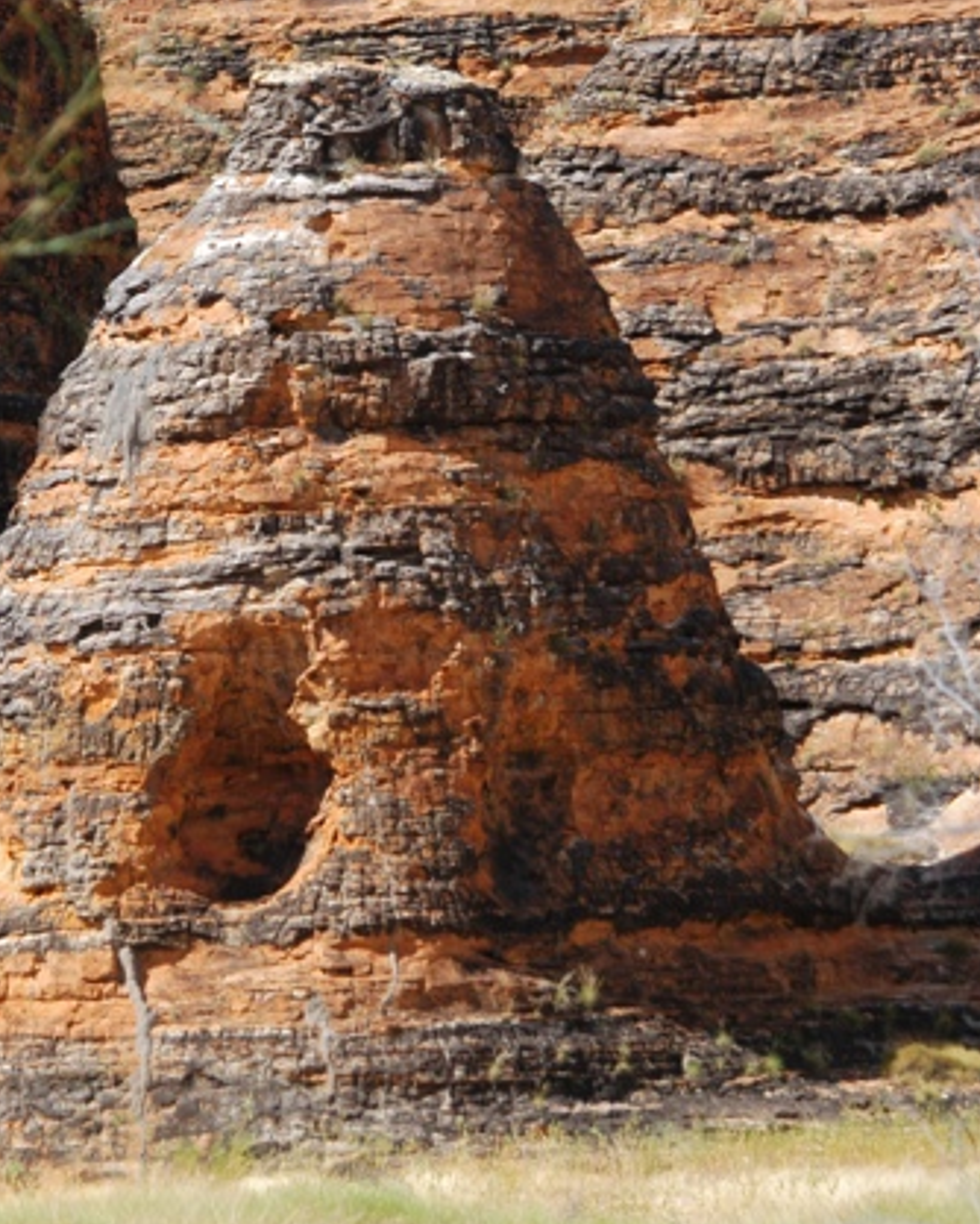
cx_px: 346
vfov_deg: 9.3
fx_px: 7536
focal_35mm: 208
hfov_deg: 7.4
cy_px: 611
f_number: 7.1
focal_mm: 82
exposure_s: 1/750
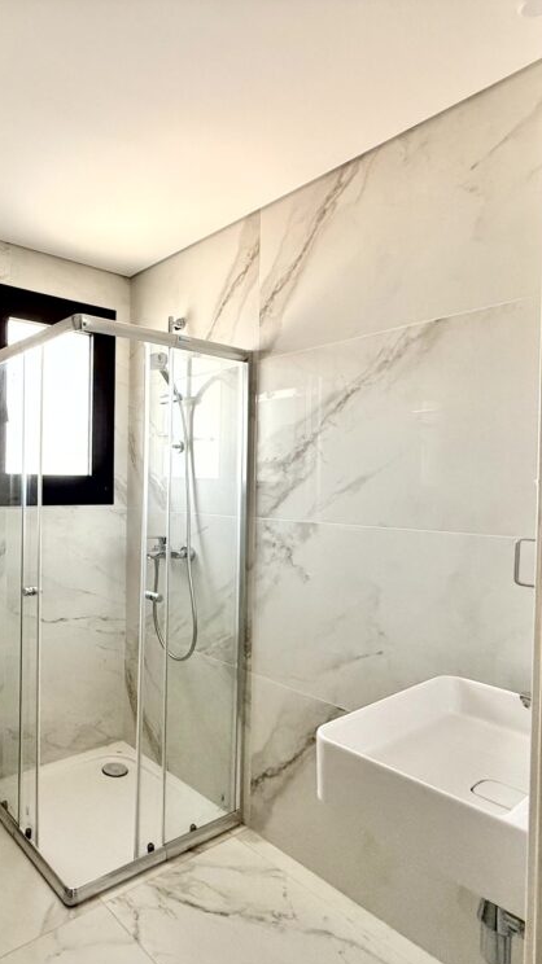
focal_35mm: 21
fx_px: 537
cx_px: 96
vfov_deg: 83.8
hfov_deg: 49.8
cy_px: 494
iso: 160
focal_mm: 2.22
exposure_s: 1/99
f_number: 2.2
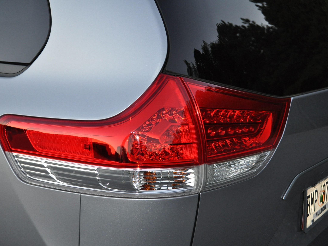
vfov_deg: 26.1
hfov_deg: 34.3
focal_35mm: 56
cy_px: 124
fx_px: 531
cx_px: 151
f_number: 5
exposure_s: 1/100
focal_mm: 34
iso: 800
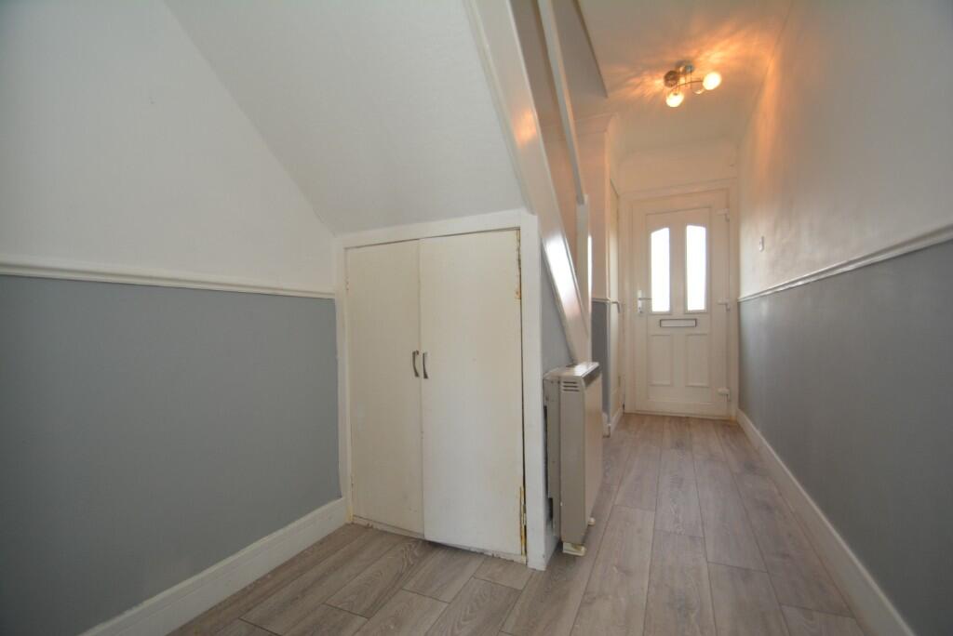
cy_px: 318
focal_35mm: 15
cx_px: 476
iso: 500
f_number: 4
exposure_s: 1/60
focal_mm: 10
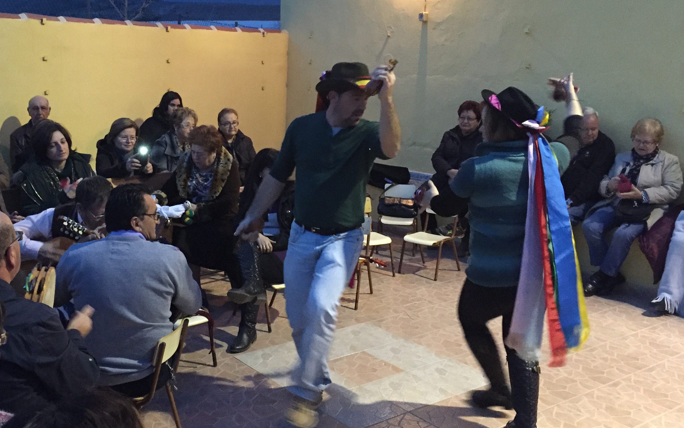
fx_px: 746
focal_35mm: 40
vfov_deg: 31.8
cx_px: 257
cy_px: 154
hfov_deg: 48.8
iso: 320
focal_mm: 4.15
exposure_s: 1/17
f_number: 2.2
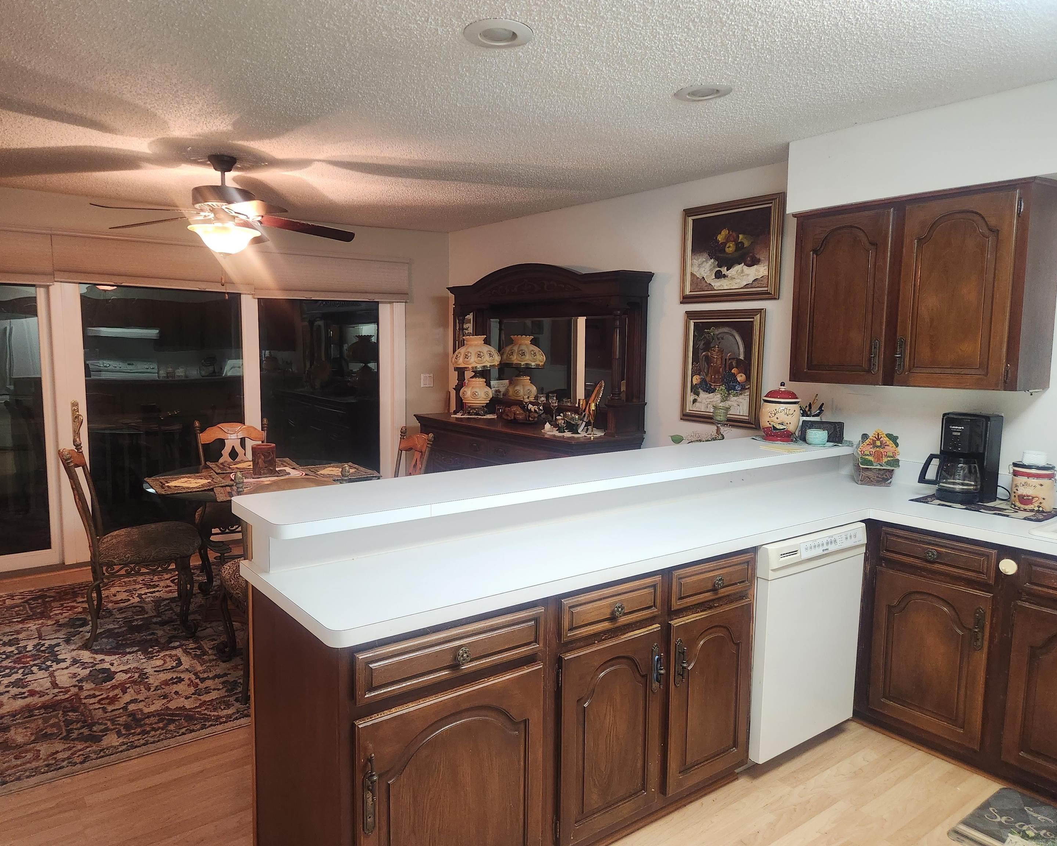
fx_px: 751
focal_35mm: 24
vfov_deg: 58.8
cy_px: 423
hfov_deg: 70.2
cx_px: 500
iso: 500
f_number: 1.8
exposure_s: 1/120
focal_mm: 5.4
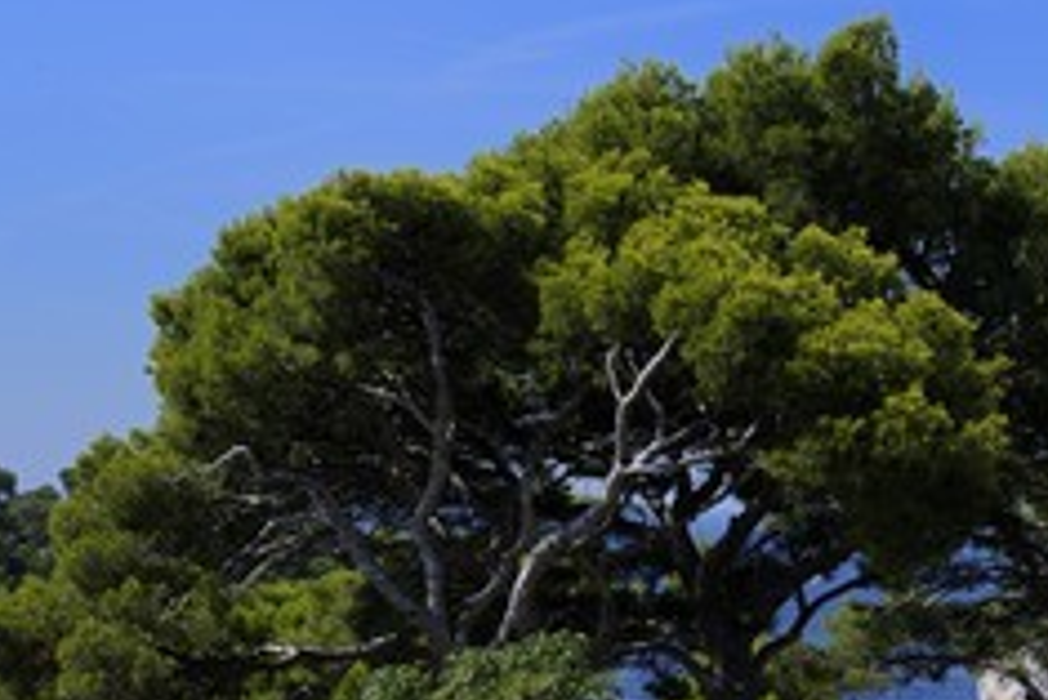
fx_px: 3437
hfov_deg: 17.3
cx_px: 473
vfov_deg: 11.6
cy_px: 575
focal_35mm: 118
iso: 200
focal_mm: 66
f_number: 10
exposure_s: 1/200
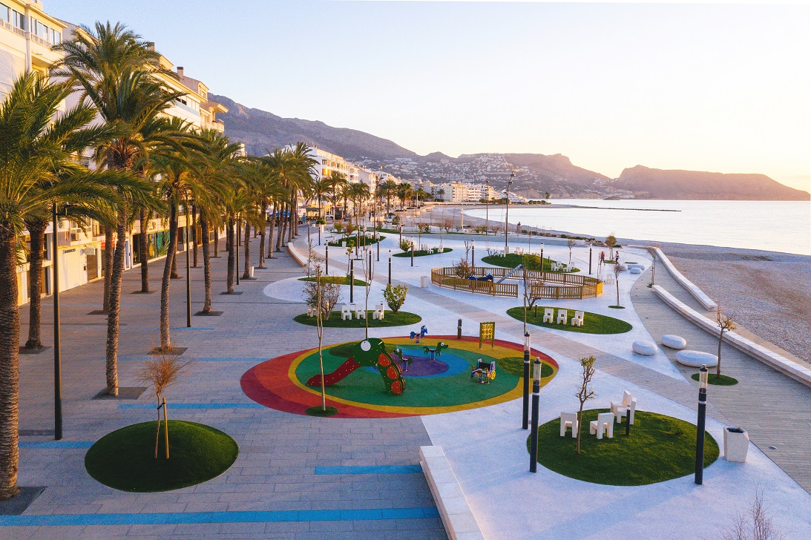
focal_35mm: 28
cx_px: 406
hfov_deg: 65.5
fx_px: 631
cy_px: 270
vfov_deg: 46.4
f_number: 8
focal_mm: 10.26
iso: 200
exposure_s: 1/120
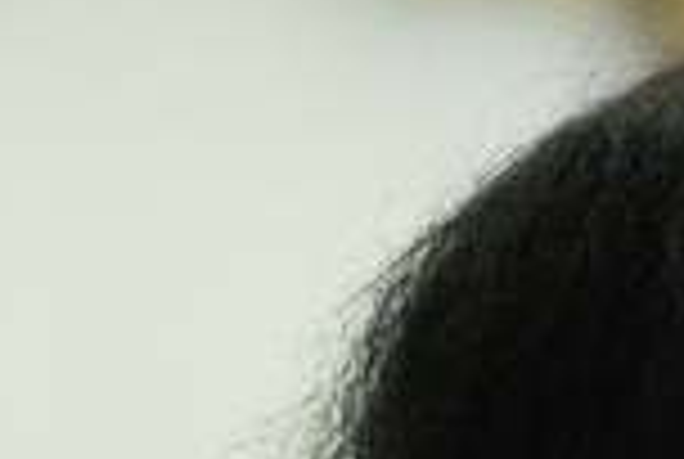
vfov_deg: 0.5
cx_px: 1094
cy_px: 1285
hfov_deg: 0.7
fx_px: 57549
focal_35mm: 3023
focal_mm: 300
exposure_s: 1/125
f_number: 2.8
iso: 5000
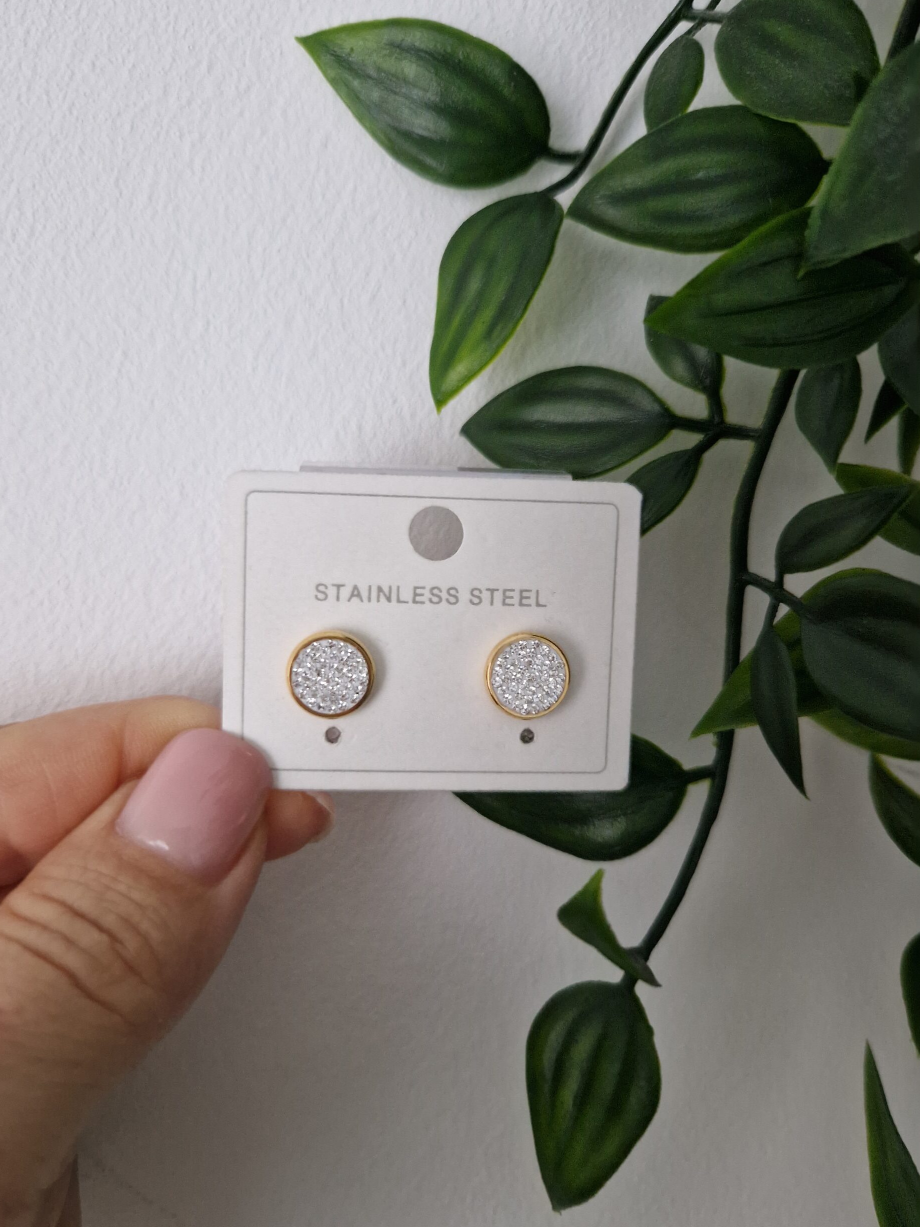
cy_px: 606
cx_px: 444
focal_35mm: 24
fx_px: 850
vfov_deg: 71.6
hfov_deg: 56.8
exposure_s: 1/100
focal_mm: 5.4
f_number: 1.8
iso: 80
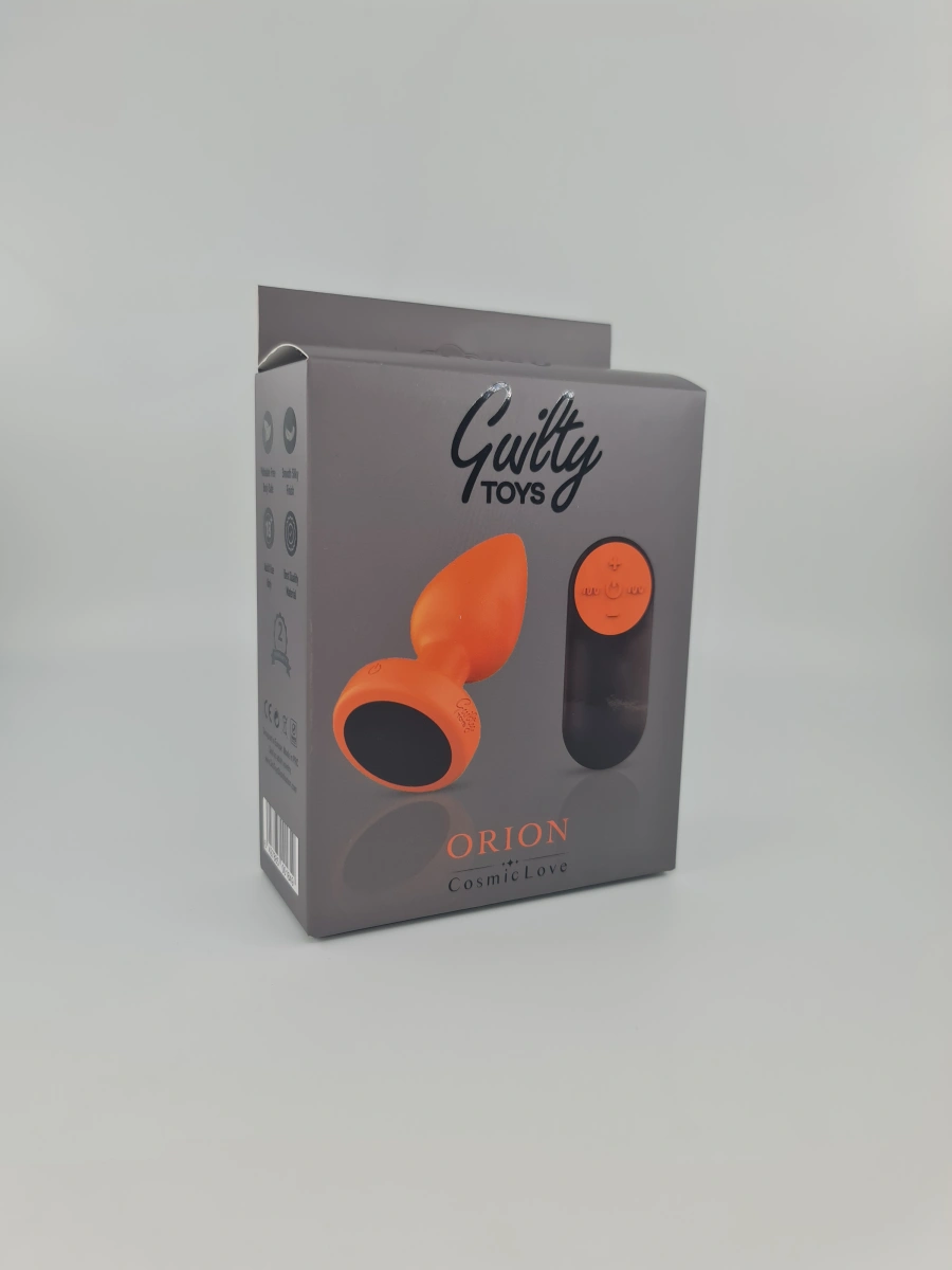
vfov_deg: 69.4
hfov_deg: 54.9
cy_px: 635
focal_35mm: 25
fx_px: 917
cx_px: 476
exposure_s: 1/291
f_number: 1.8
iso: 50
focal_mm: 7
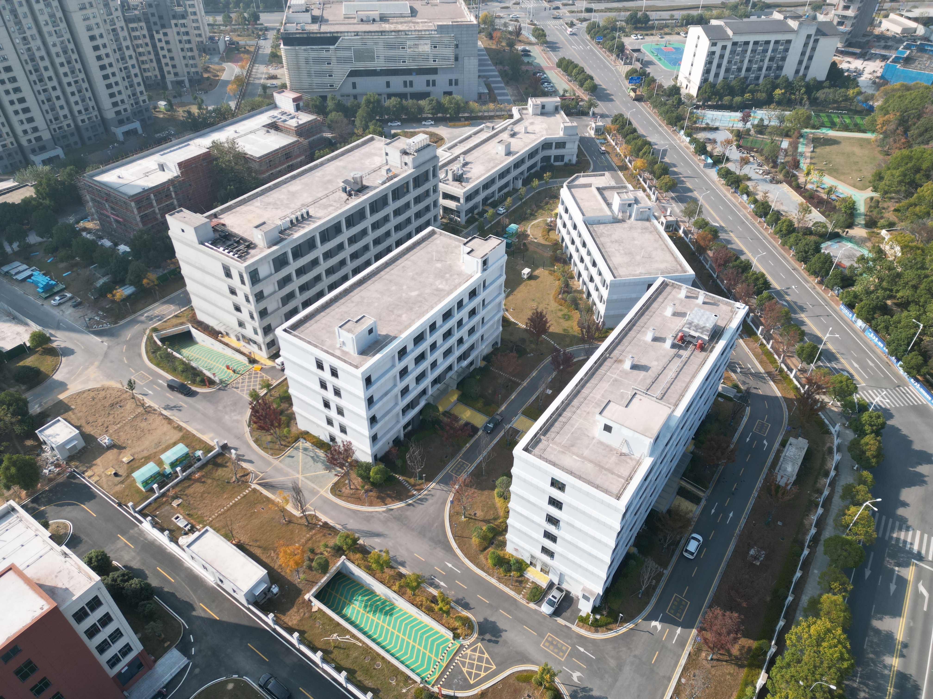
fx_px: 647
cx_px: 466
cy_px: 350
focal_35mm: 24
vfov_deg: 56.8
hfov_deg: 71.6
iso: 200
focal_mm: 6.72
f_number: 1.7
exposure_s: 1/2500
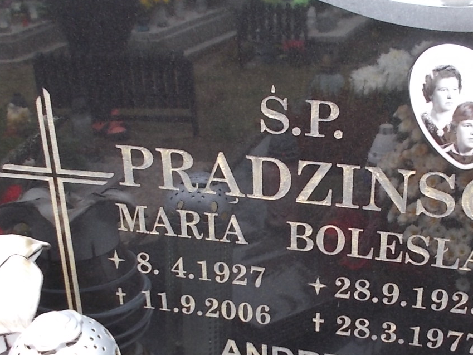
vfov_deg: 29.6
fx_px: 670
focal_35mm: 49
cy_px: 206
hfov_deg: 38.6
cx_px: 304
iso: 100
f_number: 3.2
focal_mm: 4.6
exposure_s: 1/25
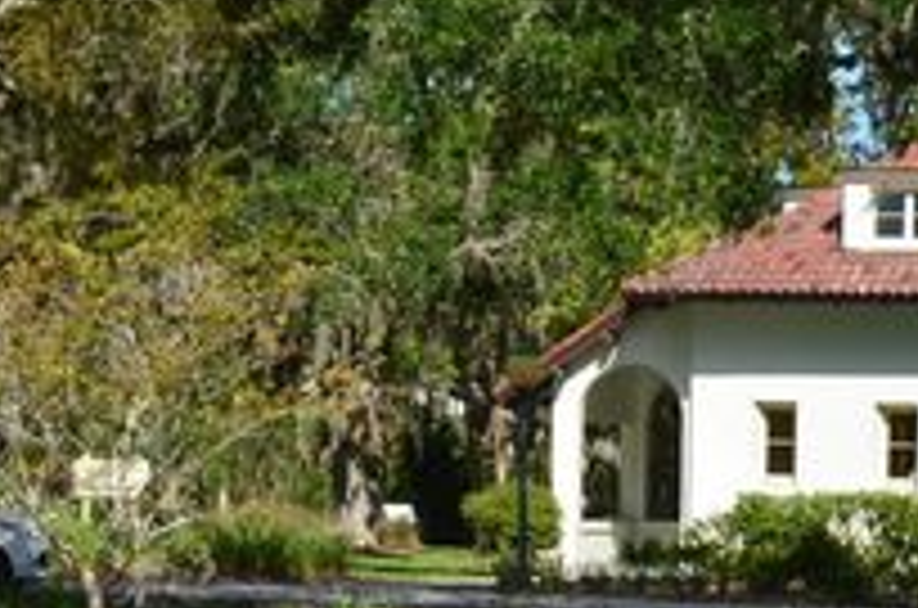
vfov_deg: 9.5
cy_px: 851
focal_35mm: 141
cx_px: 783
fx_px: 3587
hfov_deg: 14.5
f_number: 11
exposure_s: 1/125
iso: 110
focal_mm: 30
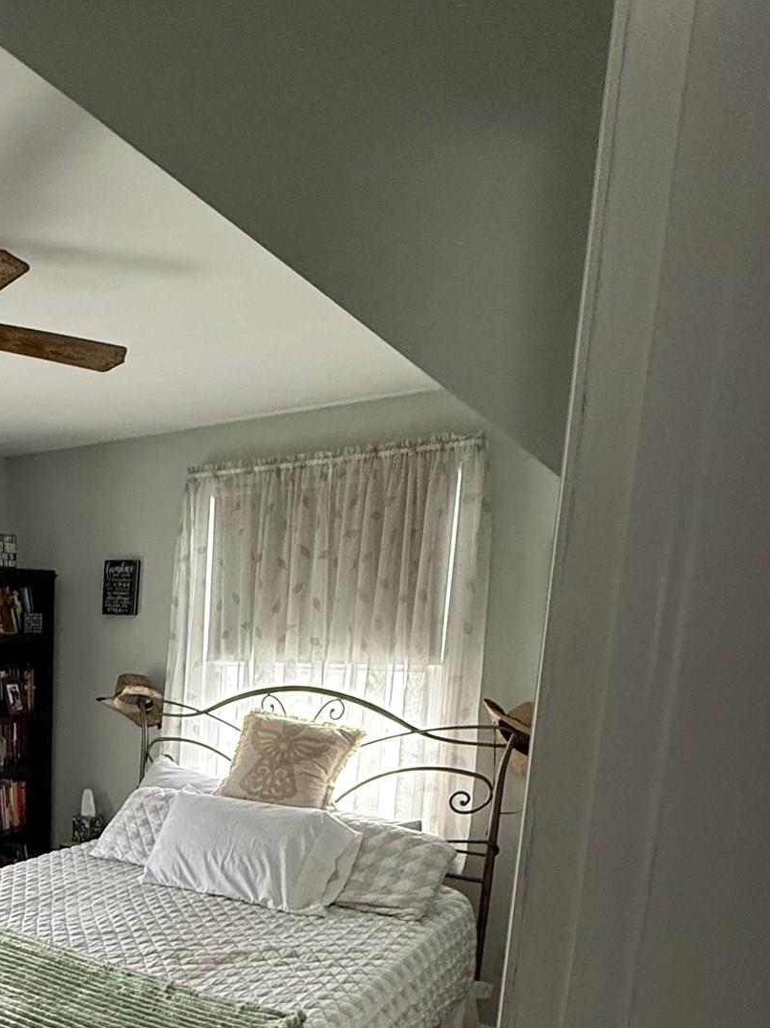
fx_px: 890
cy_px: 812
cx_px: 18
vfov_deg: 56.0
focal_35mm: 30
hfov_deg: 41.4
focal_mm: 2.22
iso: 640
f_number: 2.2
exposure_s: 1/60
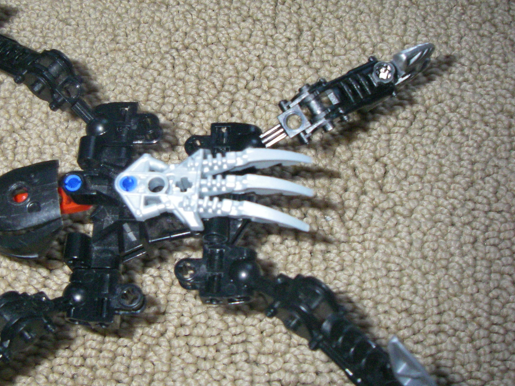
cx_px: 160
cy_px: 167
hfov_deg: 35.1
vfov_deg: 27.0
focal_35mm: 54
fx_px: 803
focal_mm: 6.3
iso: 400
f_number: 3.3
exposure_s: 1/50
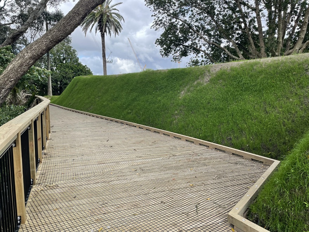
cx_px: 154
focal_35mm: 26
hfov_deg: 67.3
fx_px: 232
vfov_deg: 53.1
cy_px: 116
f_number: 1.6
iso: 32
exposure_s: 1/868
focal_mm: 4.2
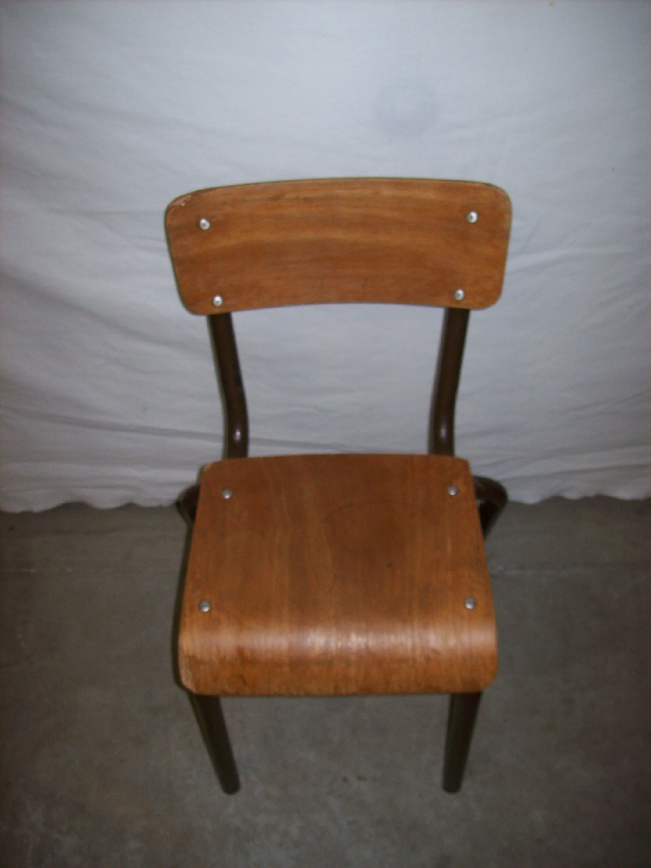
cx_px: 326
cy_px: 434
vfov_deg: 51.4
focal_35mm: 36
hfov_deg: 39.6
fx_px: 903
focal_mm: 6
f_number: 2.7
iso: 80
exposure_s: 1/64
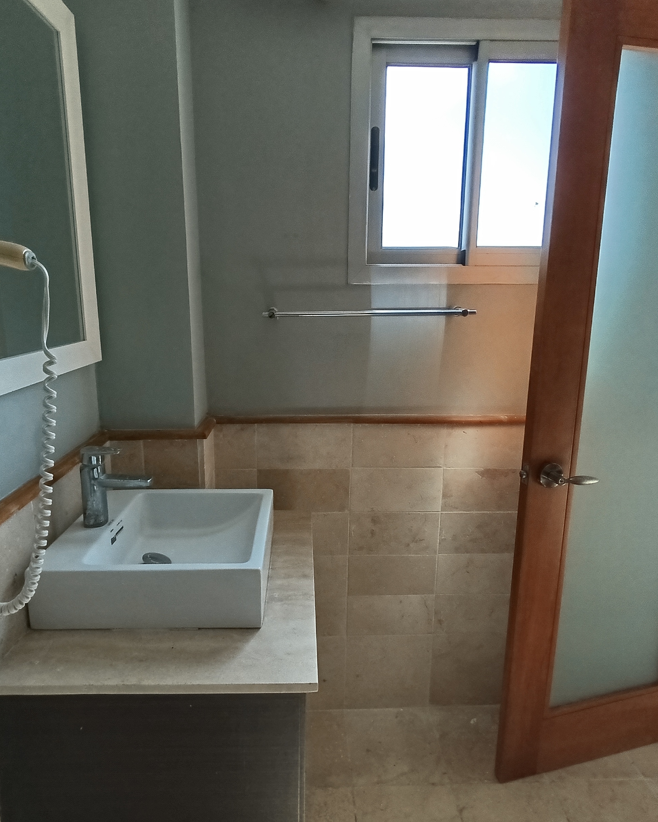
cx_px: 312
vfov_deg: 77.6
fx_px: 511
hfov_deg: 65.5
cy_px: 408
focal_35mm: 21
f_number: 2.2
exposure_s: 1/99.9
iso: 160
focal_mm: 1.65
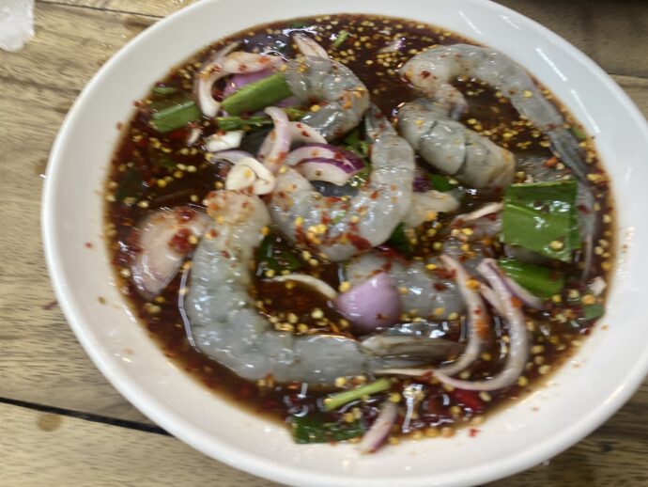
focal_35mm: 26
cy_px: 244
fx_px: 487
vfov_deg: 53.1
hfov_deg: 67.3
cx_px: 324
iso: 125
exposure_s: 1/50
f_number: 1.8
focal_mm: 4.25
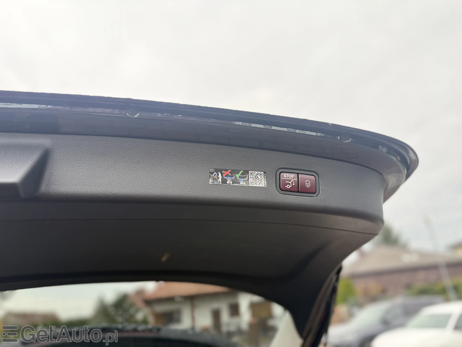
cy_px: 174
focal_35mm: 24
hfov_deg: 71.6
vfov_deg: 56.8
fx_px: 320
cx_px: 231
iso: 125
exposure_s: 1/243
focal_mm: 6.76
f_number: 1.78
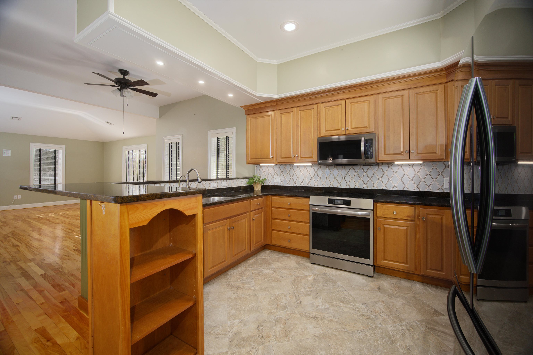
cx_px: 266
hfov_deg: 104.3
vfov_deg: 81.2
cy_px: 178
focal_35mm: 14
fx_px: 207
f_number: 7.1
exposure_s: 1/4
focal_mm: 14
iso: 320
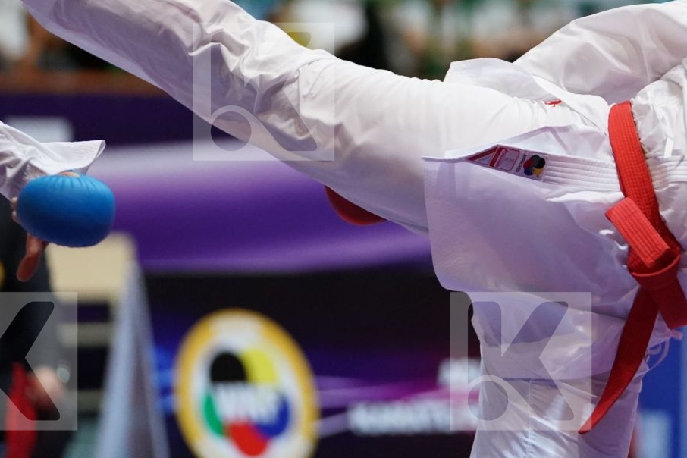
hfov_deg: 7.0
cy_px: 92
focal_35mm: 292
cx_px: 521
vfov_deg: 4.7
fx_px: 5572
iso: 5000
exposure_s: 1/1000
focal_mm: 147
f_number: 2.8
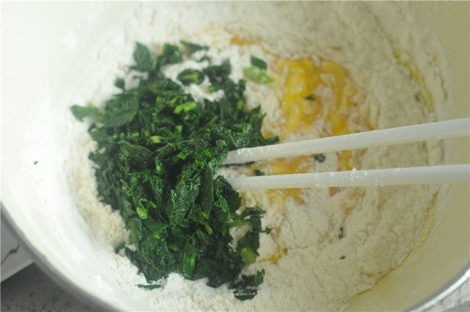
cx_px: 235
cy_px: 156
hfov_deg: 27.0
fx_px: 978
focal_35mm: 75
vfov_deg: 18.1
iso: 1400
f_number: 3.2
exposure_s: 1/30
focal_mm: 50
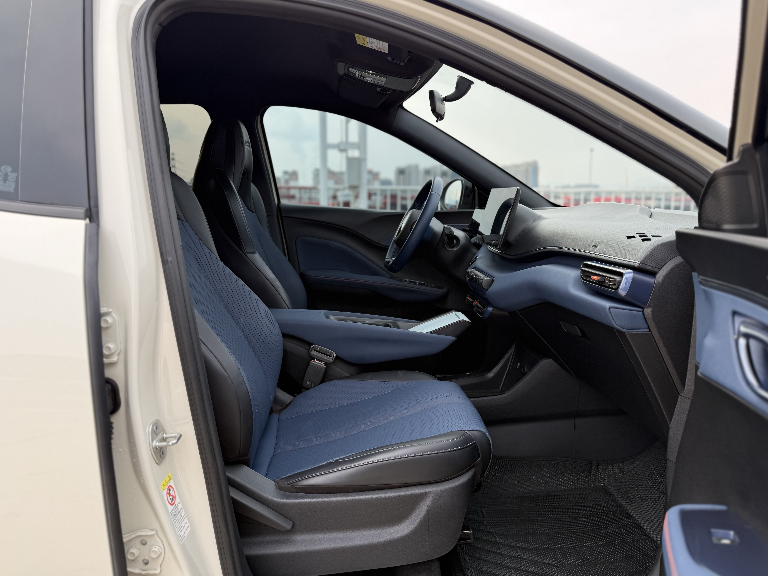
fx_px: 555
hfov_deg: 69.4
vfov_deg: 54.9
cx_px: 377
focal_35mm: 25
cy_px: 279
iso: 80
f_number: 1.78
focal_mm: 6.76
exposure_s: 1/335
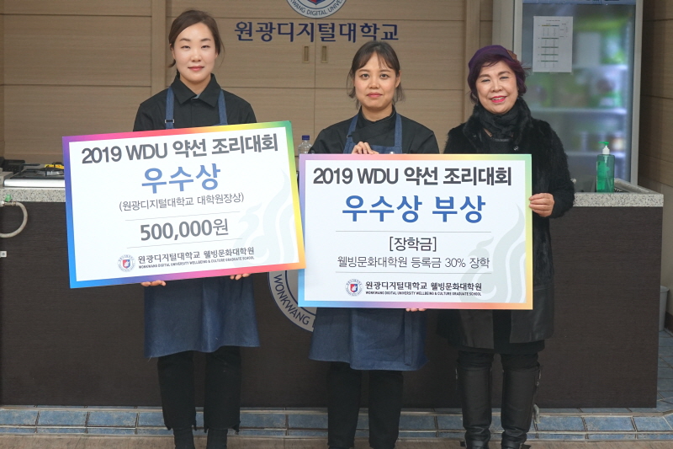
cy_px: 224
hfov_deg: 44.5
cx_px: 336
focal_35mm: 44
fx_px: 822
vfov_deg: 30.5
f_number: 4
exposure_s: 1/160
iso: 1000
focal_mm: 44
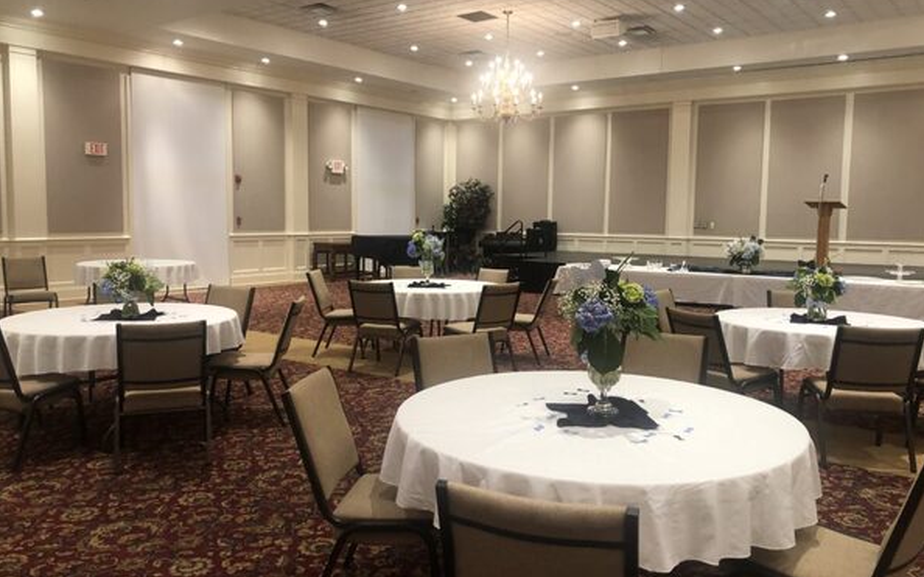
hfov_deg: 62.9
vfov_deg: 41.8
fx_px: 755
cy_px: 280
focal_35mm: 30
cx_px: 464
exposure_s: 1/15
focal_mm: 4
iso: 40
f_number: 1.8
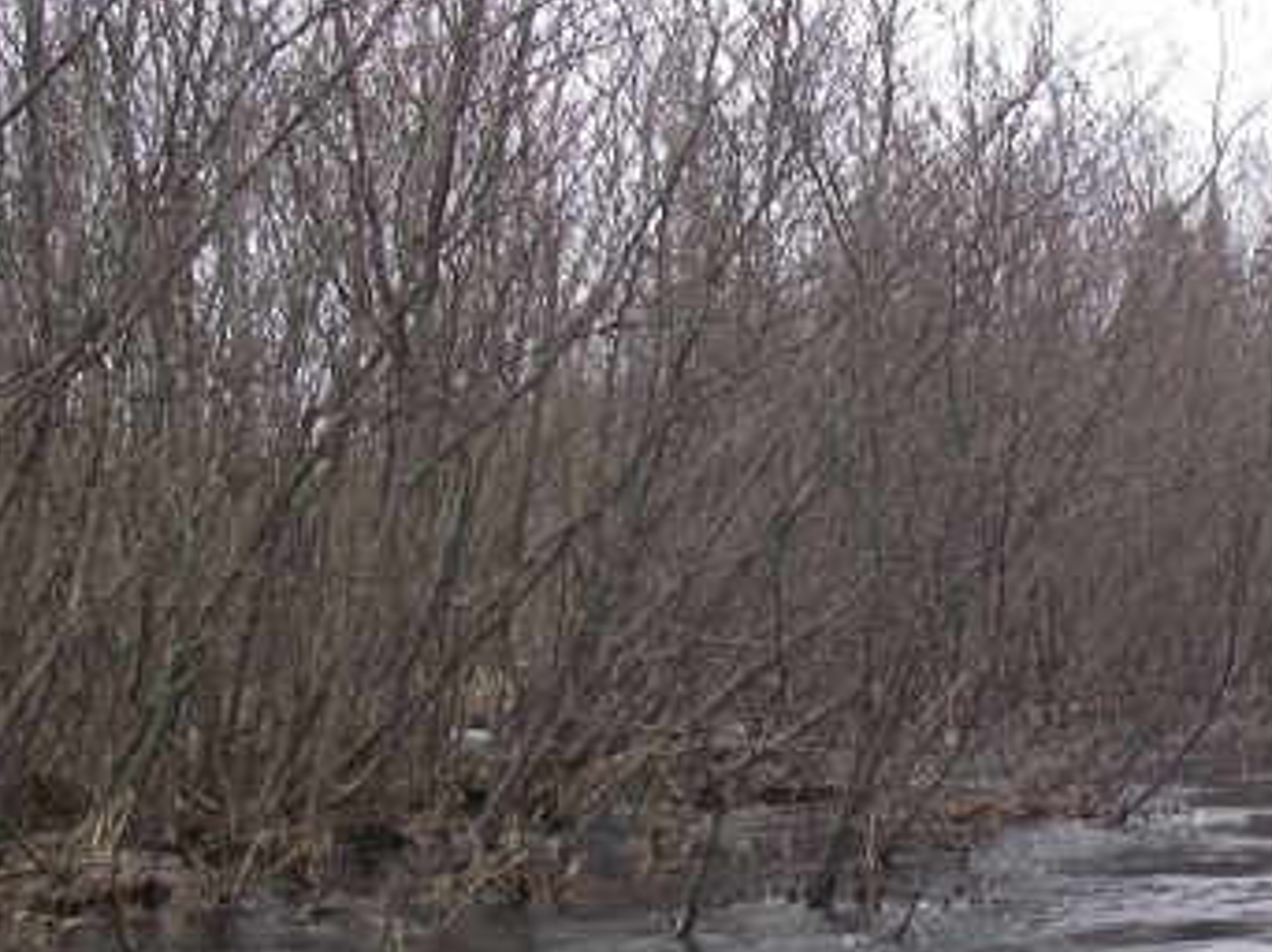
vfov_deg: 16.6
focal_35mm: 89
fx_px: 3268
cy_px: 562
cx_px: 1361
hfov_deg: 21.0
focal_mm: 6.3
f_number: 3.3
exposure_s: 1/160
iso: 64
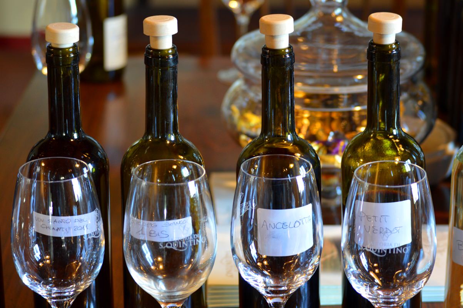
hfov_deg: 24.6
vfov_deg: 16.5
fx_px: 1060
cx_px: 232
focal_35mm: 82
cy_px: 154
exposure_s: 1/10
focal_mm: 55
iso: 400
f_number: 4
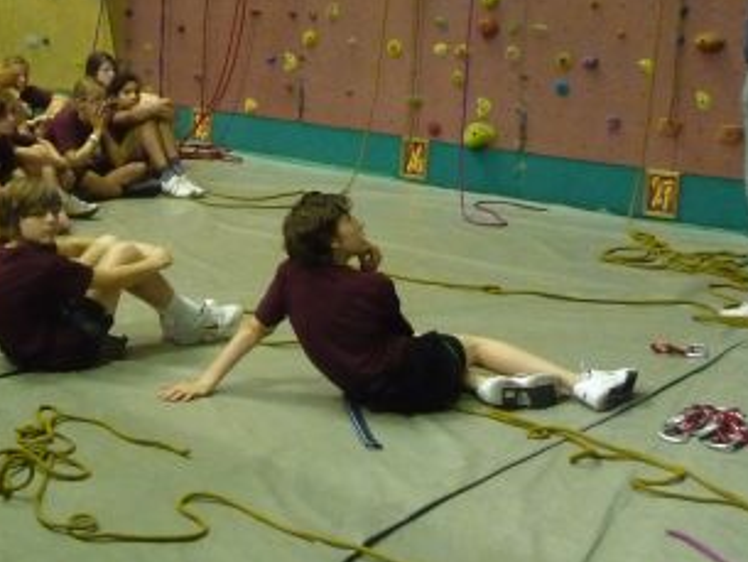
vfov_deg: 23.2
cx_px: 56
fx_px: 1362
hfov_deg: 29.3
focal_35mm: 63
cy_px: 177
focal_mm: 5
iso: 800
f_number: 3.4
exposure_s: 1/10
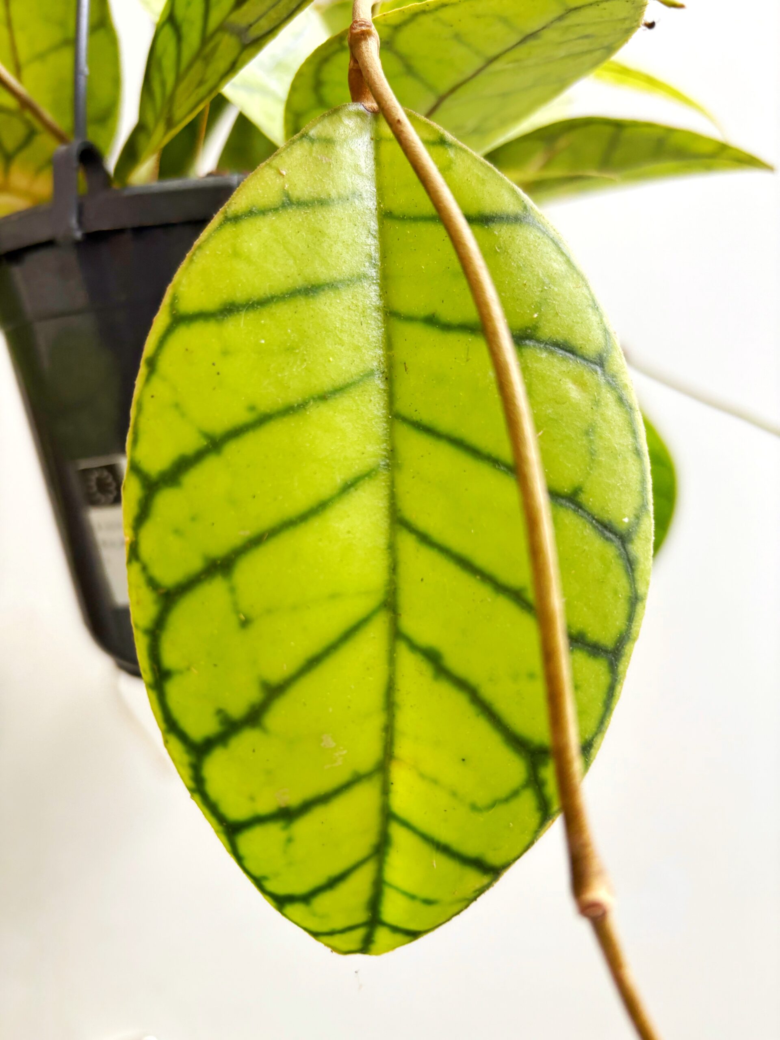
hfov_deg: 53.1
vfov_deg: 67.3
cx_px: 390
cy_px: 520
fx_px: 781
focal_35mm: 26
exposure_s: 1/122
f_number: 1.6
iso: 100
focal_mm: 5.96
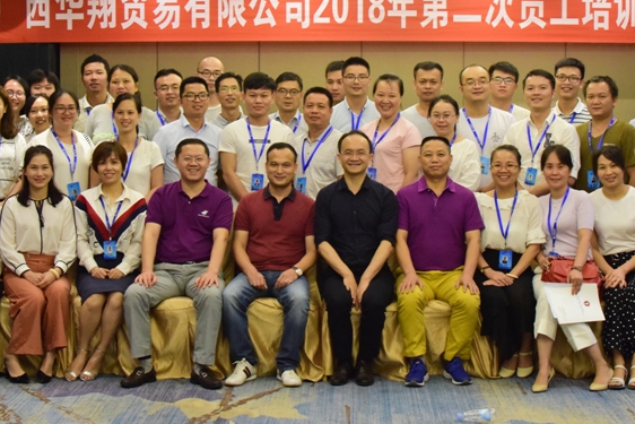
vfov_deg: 18.2
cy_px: 171
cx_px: 330
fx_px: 1318
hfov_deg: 27.1
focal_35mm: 75
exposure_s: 1/80
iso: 4000
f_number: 4.5
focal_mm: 35
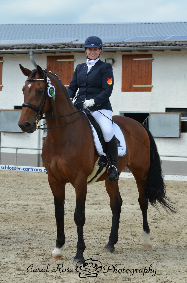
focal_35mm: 105
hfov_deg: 13.0
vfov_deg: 19.5
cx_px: 94
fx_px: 822
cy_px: 142
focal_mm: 70
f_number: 5.6
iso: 400
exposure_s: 1/1250
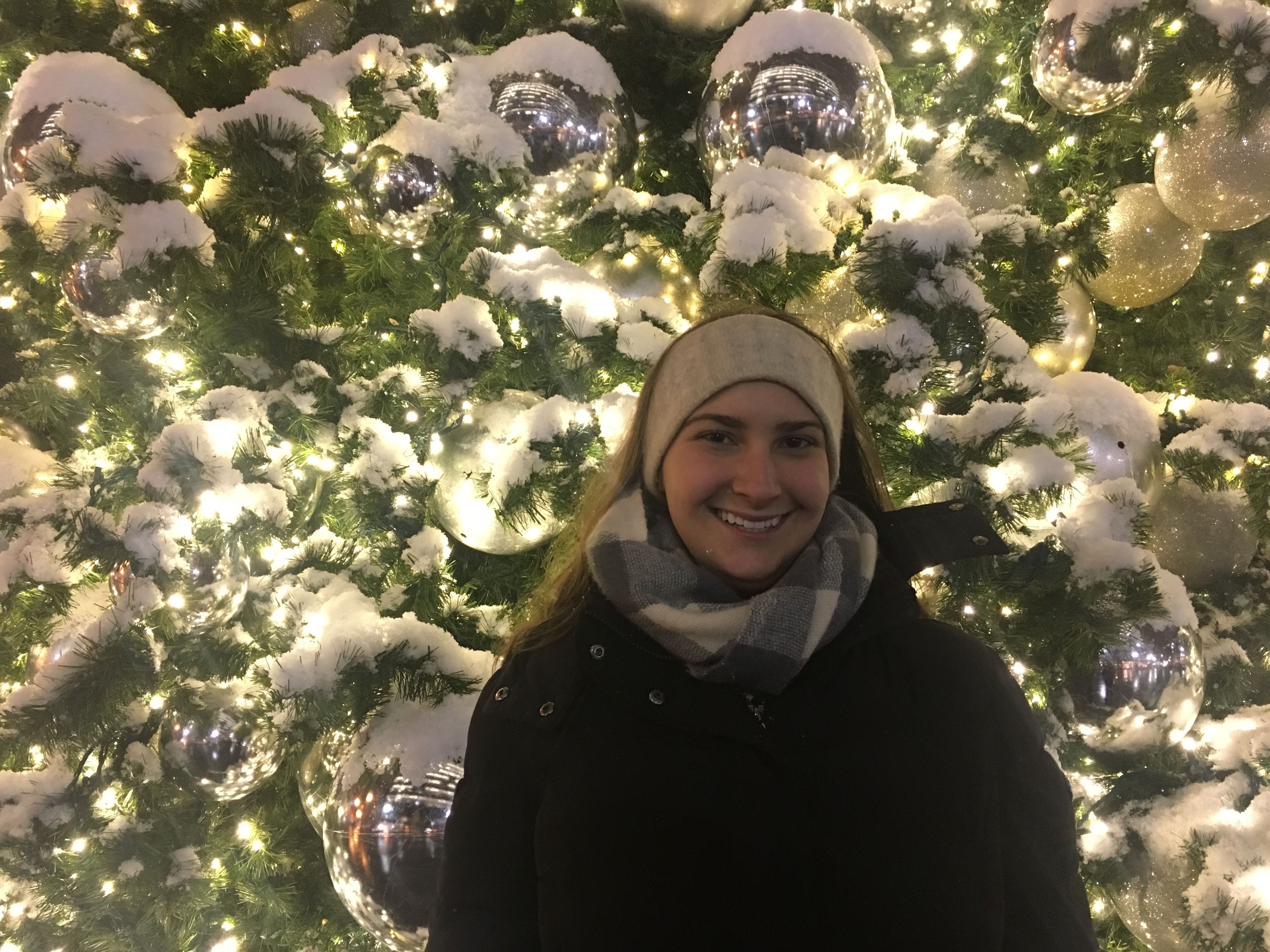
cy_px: 476
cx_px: 635
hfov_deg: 61.7
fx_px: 1064
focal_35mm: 29
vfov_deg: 48.2
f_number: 2.2
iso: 200
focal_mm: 4.15
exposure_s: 1/15
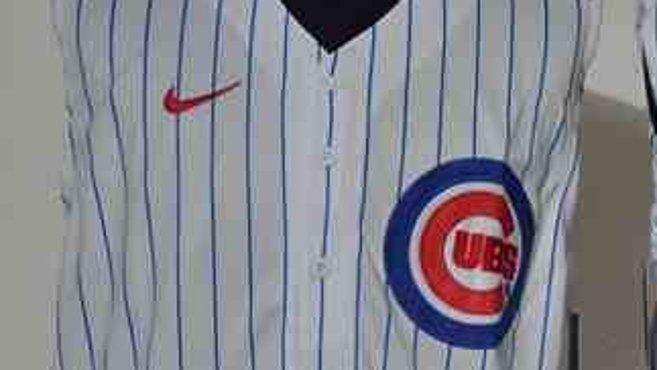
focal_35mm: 194
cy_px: 303
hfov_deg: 11.0
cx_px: 584
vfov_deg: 6.3
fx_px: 3381
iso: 4000
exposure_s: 1/50
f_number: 4.8
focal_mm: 50
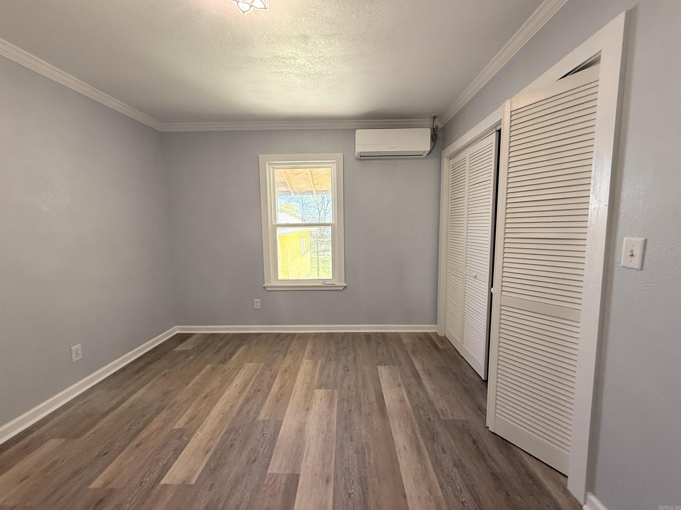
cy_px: 255
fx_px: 275
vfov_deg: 85.7
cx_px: 340
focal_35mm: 14
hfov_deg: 102.1
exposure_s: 1/99
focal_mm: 2.22
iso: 250
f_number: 2.2
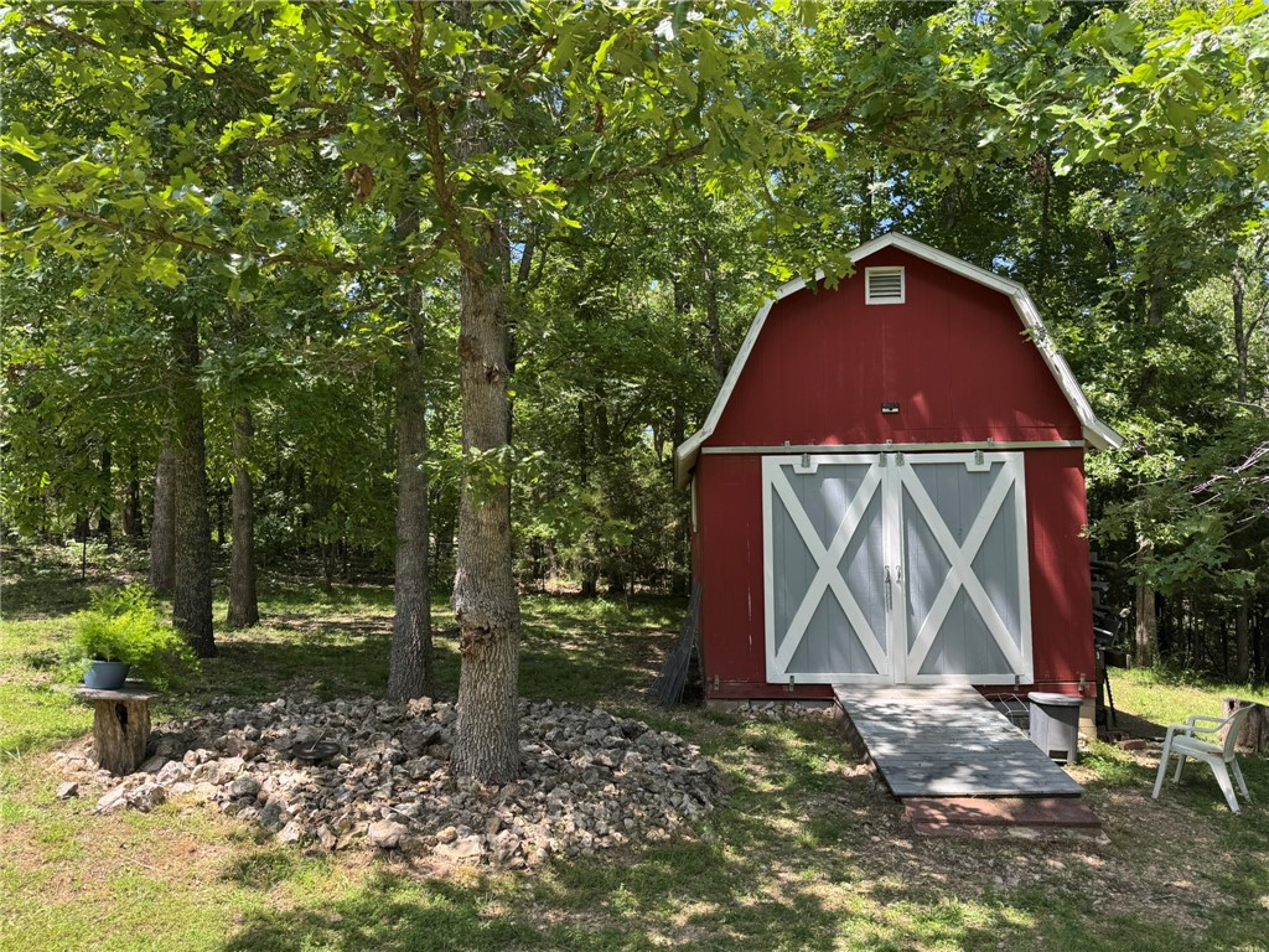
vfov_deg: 56.8
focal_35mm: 24
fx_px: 880
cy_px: 476
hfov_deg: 71.6
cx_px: 634
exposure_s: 1/522
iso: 80
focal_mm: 6.76
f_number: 1.78
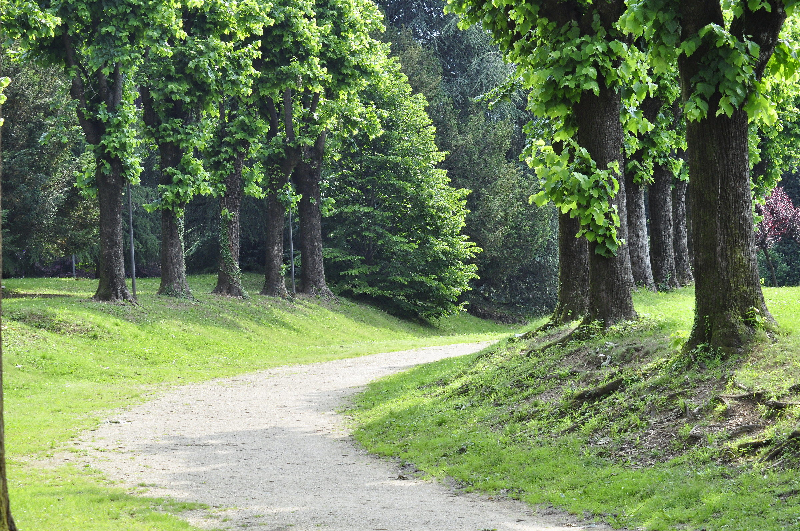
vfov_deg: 10.7
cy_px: 266
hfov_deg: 16.1
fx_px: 2830
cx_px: 400
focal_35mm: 128
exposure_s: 1/125
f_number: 10
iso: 450
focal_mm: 85
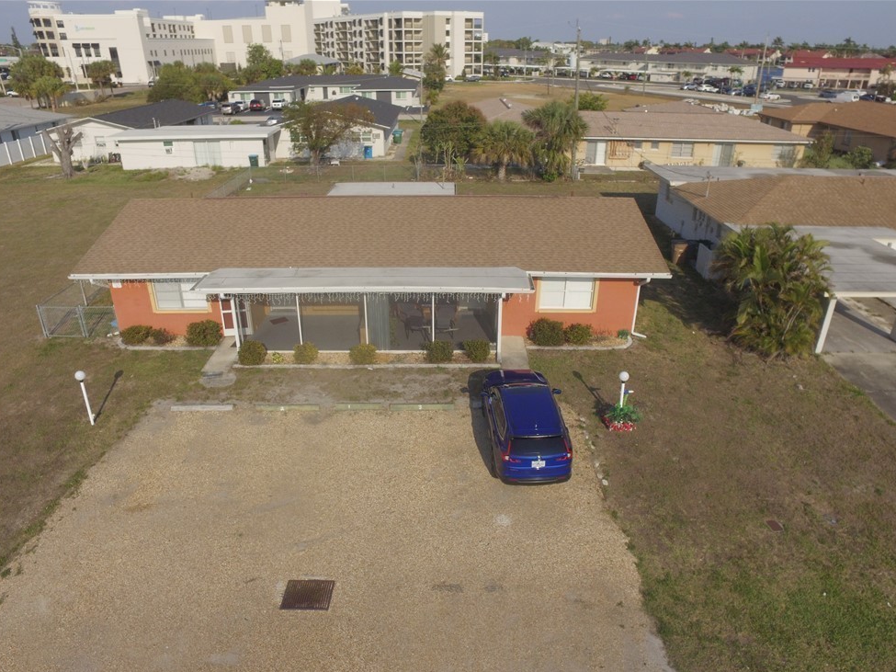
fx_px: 543
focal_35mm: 21
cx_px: 462
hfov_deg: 79.0
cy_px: 352
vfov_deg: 63.4
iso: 100
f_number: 2.8
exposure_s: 1/2299
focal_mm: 3.61
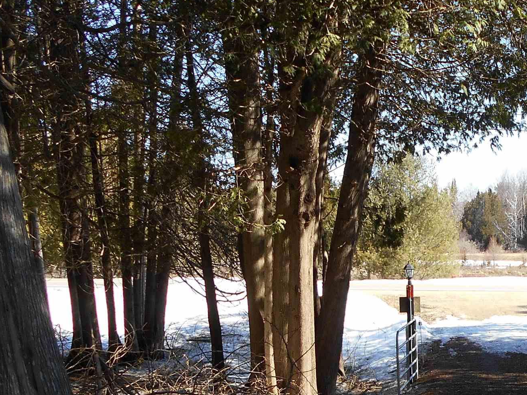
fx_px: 929
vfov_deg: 23.5
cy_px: 337
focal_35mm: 61
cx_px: 498
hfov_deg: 30.0
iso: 80
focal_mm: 4.6
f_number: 3.2
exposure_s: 1/320
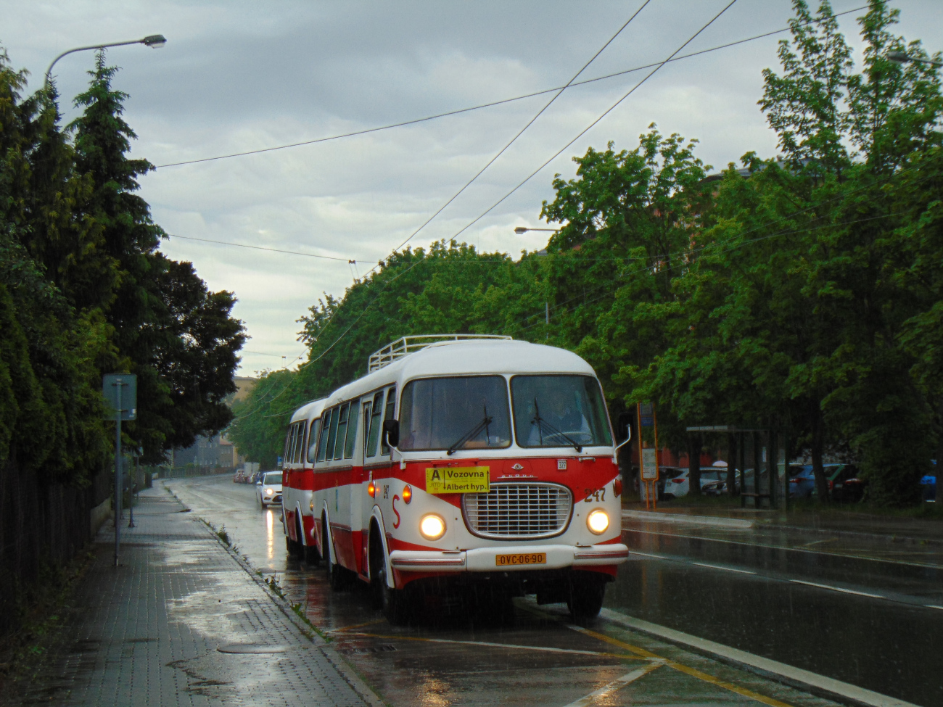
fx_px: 1934
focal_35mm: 71
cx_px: 472
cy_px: 354
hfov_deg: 27.4
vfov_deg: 20.7
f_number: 3.7
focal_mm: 12.8
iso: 80
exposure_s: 1/250
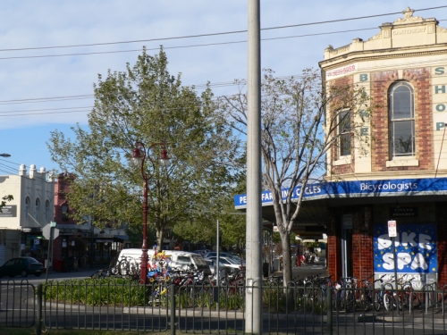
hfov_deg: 29.4
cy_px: 168
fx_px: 852
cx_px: 224
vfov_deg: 22.3
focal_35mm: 66
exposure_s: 1/500
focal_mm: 11
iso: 80
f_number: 5
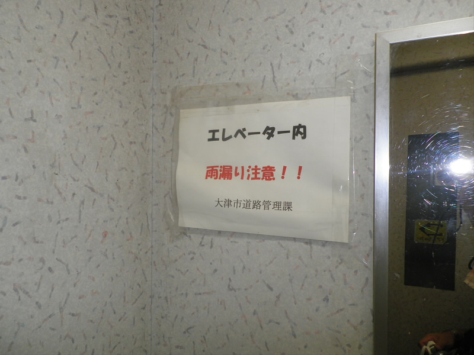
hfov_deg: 65.3
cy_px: 178
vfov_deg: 51.4
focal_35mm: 27
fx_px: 370
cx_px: 237
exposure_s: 1/30
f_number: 3.2
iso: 160
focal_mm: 4.9
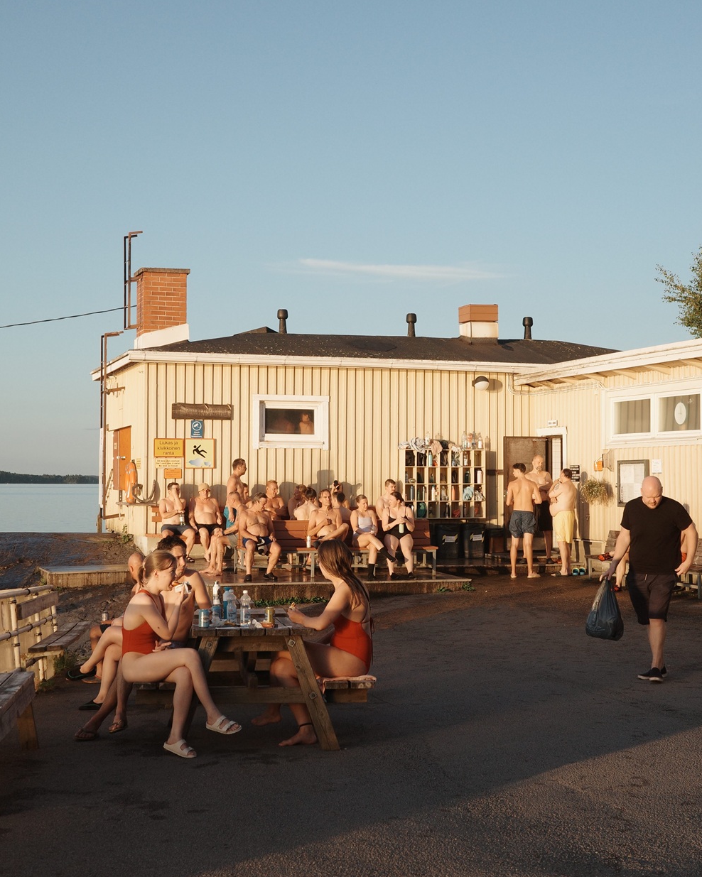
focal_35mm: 57
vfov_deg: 33.0
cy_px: 417
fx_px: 1480
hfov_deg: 26.7
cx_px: 354
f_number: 5
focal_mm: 26
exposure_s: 1/400
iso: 200
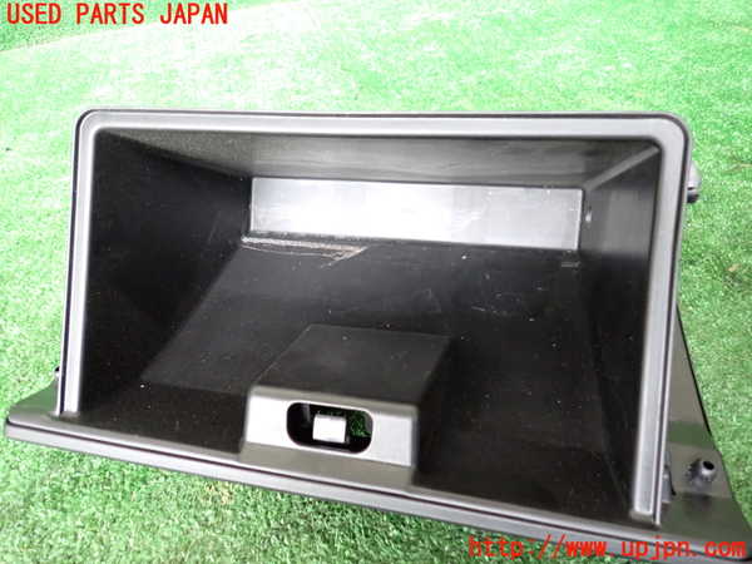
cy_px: 282
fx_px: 543
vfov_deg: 54.9
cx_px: 376
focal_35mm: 25
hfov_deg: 69.4
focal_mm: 4.5
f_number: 2
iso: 1000
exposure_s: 1/60
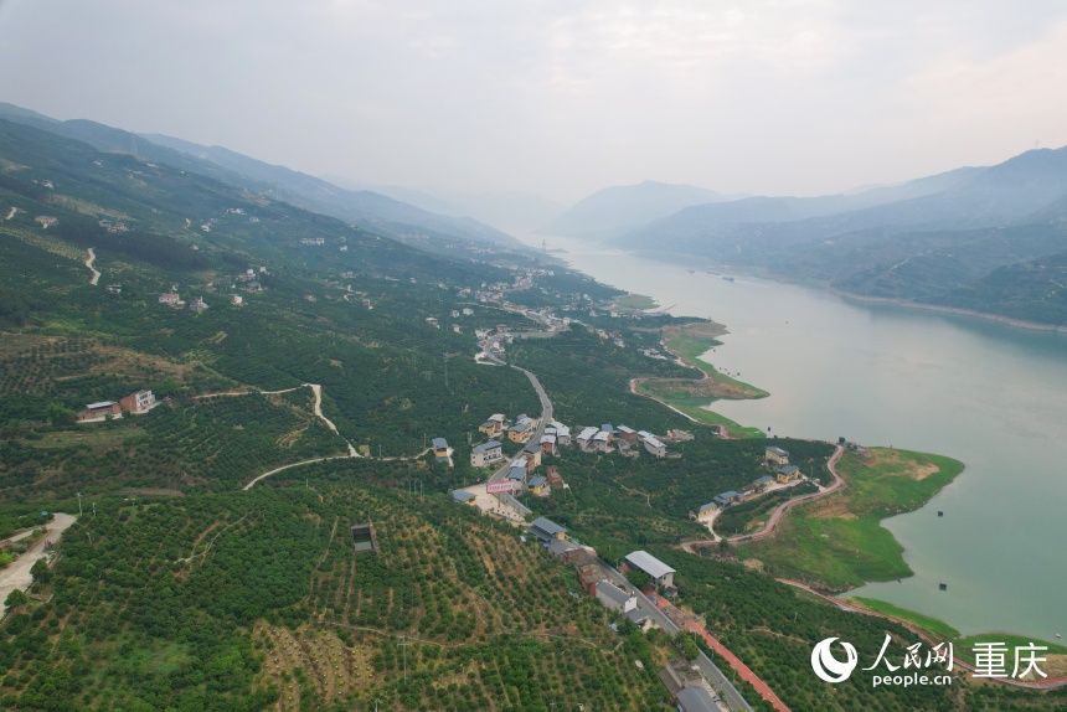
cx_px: 534
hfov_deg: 78.6
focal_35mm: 22
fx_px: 652
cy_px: 356
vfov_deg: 57.3
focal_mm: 8.38
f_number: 2.8
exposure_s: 1/80
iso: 100
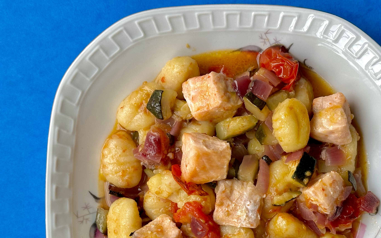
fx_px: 779
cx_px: 243
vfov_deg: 17.2
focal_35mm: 75
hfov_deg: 27.4
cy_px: 193
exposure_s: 1/237
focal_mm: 6.86
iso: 50
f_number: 1.78
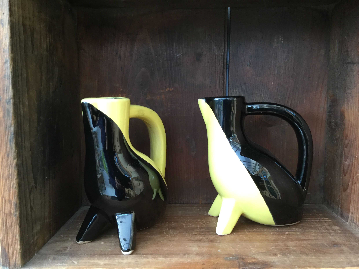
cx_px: 180
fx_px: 321
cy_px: 134
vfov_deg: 45.4
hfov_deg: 58.4
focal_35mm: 31
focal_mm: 3.3
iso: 100
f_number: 2.4
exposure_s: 1/33
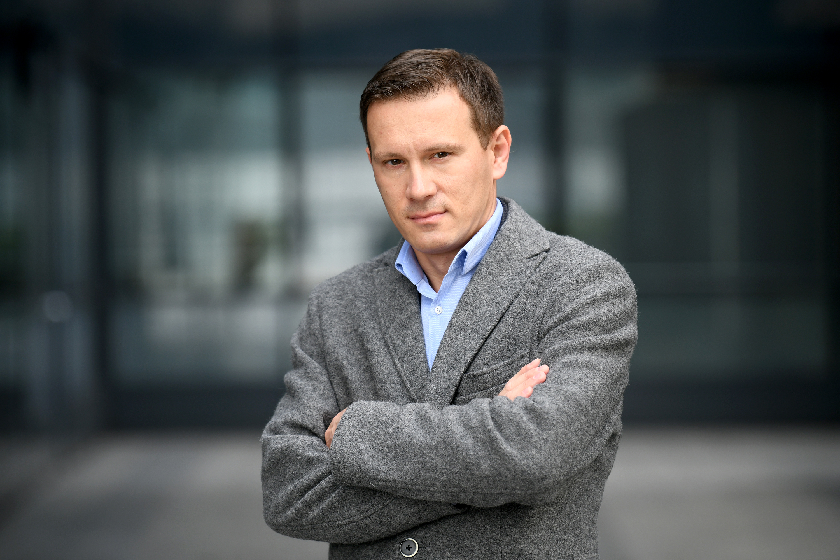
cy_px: 280
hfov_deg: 11.7
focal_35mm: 175
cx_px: 420
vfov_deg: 7.8
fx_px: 4083
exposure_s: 1/500
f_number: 3.5
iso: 400
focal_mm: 175
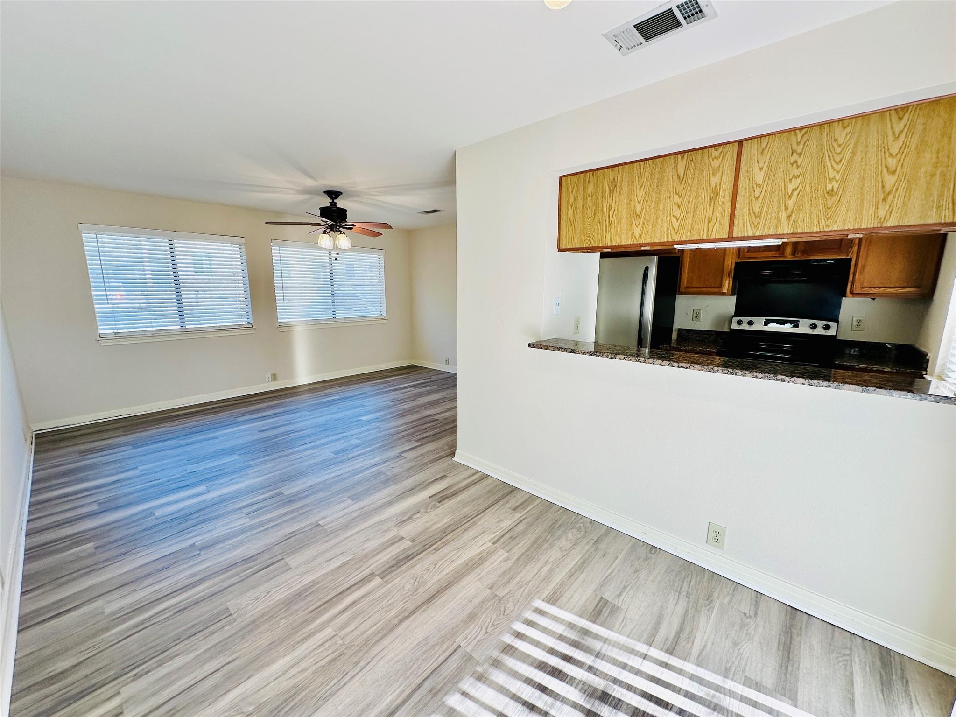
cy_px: 358
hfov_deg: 102.1
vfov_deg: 85.7
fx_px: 387
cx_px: 478
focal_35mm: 14
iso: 40
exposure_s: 1/142
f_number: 2.2
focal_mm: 2.22
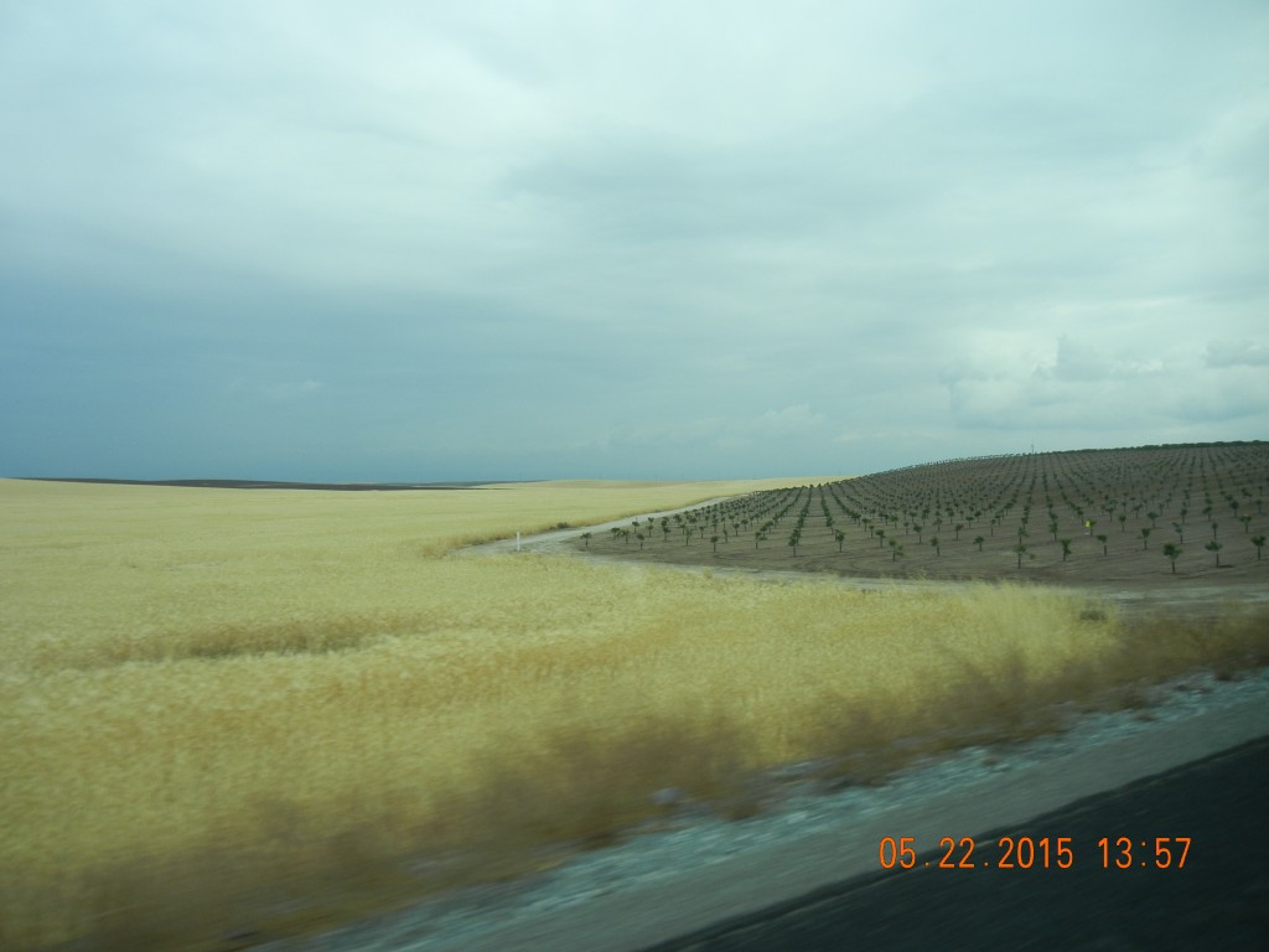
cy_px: 476
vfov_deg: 46.8
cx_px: 634
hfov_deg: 60.0
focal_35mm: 30
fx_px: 1100
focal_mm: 5.4
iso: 160
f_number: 7
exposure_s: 1/316
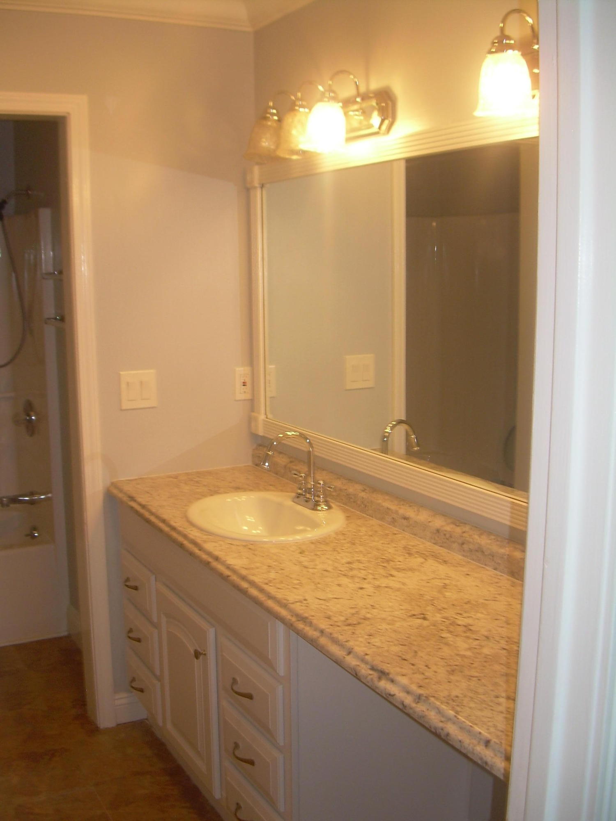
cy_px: 410
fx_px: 902
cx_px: 308
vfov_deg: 49.0
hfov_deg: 37.7
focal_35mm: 38
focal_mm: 6.3
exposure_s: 1/30
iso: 50
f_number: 2.8
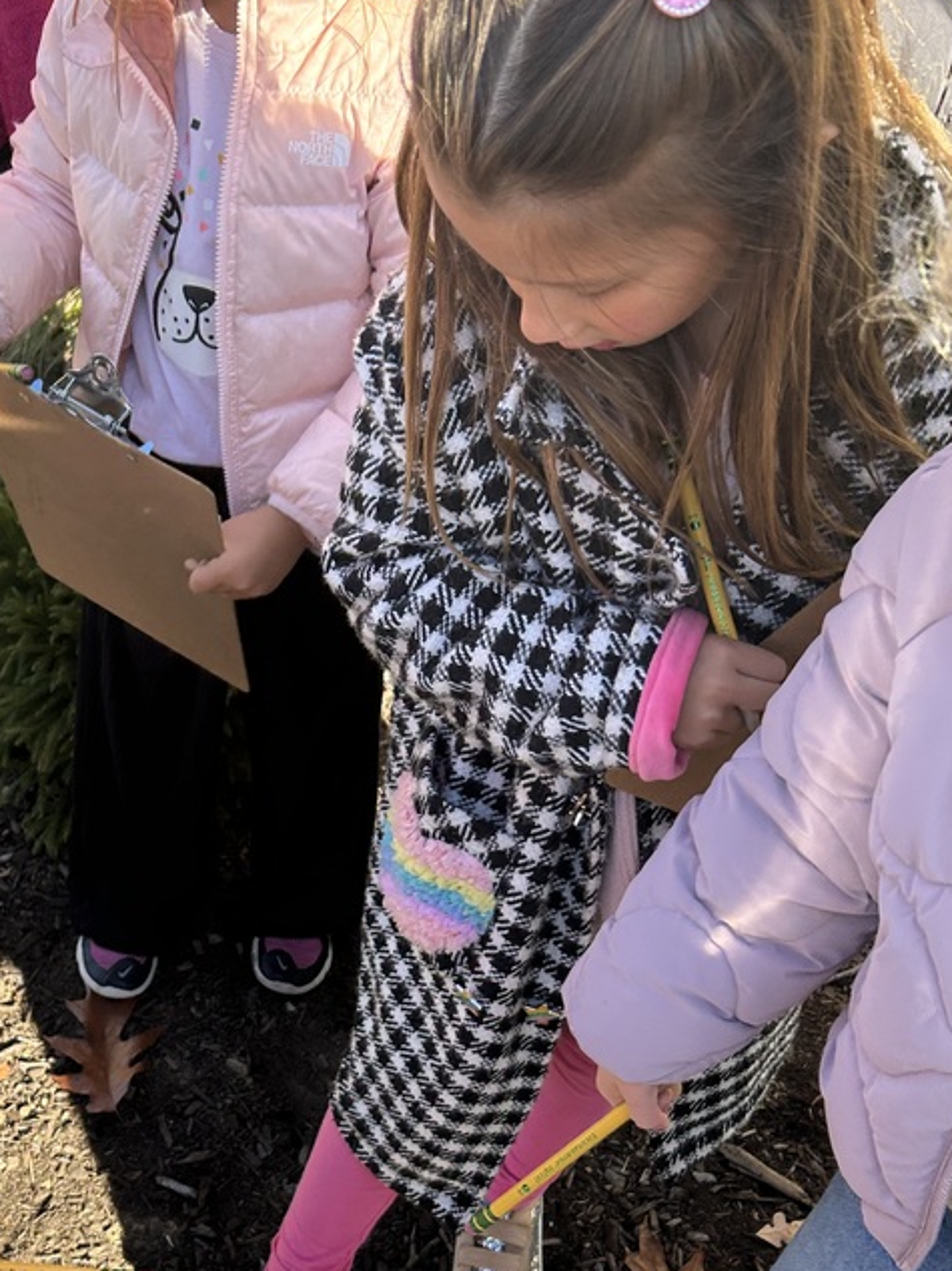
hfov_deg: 33.6
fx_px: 1541
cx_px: 239
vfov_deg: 43.5
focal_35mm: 42
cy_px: 936
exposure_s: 1/1295
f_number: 1.5
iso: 50
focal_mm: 5.7
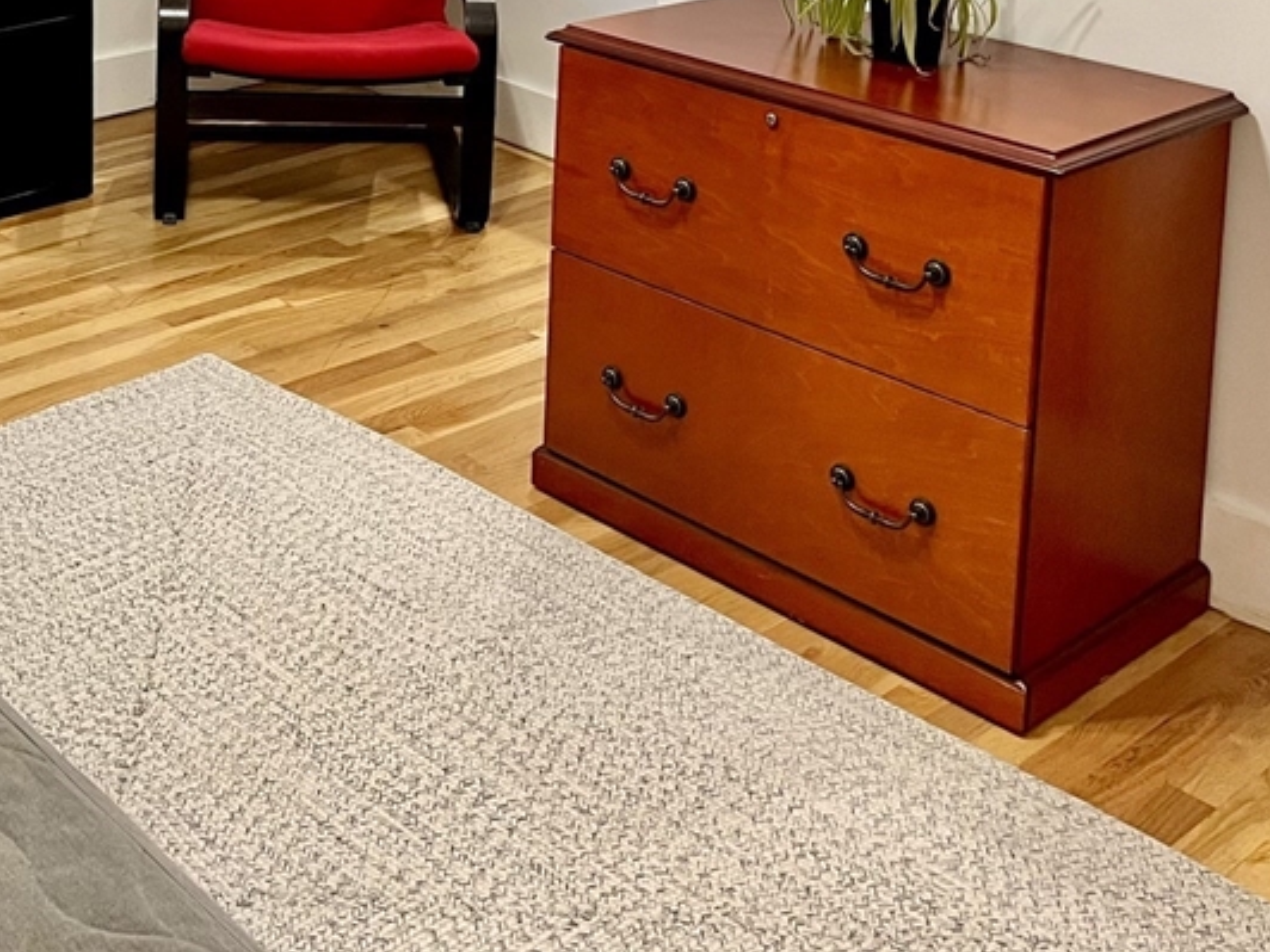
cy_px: 122
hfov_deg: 36.7
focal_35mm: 50
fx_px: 1834
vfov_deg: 28.2
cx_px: 224
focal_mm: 5.7
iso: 160
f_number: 1.5
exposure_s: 1/60
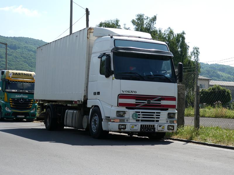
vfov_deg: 24.0
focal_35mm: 61
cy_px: 88
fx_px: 412
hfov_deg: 31.7
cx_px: 117
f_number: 4.3
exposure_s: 1/400
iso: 80
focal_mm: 10.9
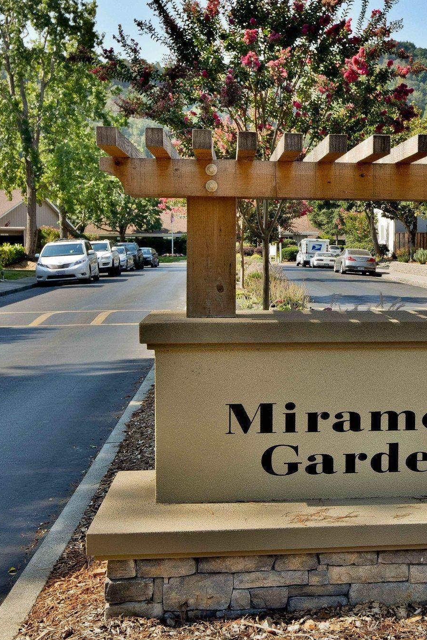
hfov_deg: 24.1
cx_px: 370
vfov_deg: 36.2
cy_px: 318
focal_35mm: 55
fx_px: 978
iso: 320
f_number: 9
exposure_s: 1/250
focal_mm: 24
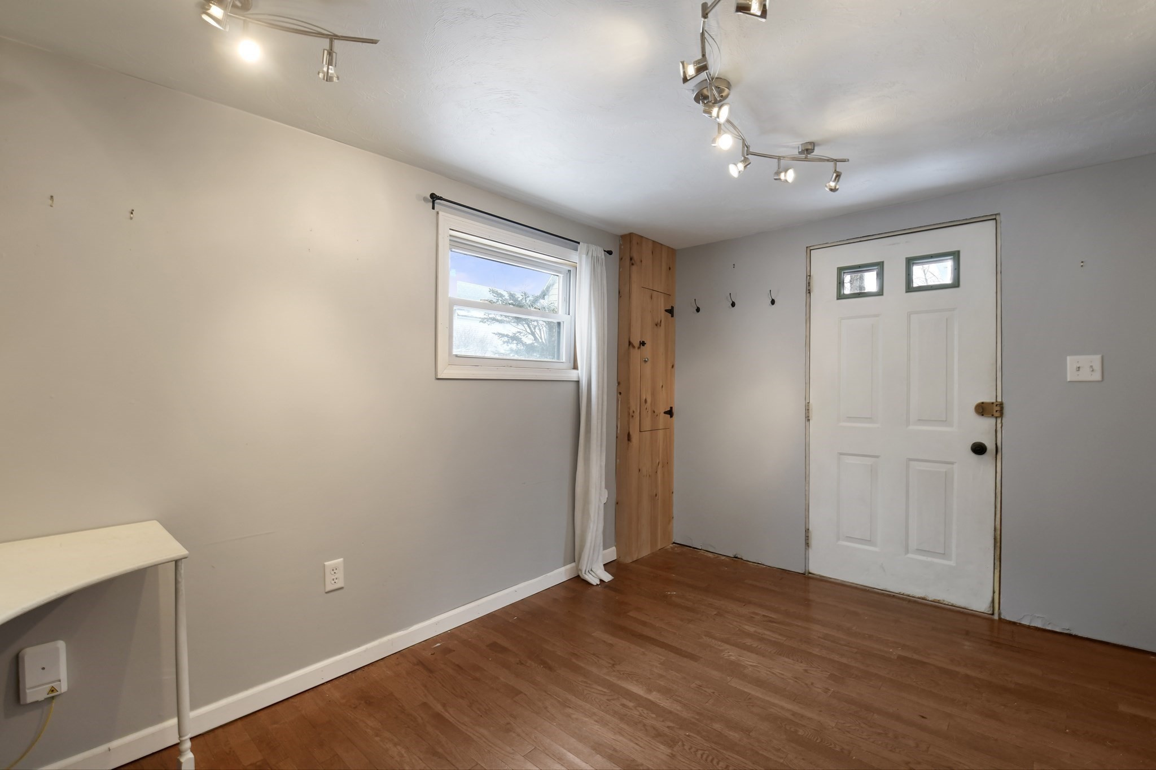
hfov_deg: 100.4
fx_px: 482
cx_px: 578
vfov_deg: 77.3
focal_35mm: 15
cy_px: 385
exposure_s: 1/15
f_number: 8
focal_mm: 10
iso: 280
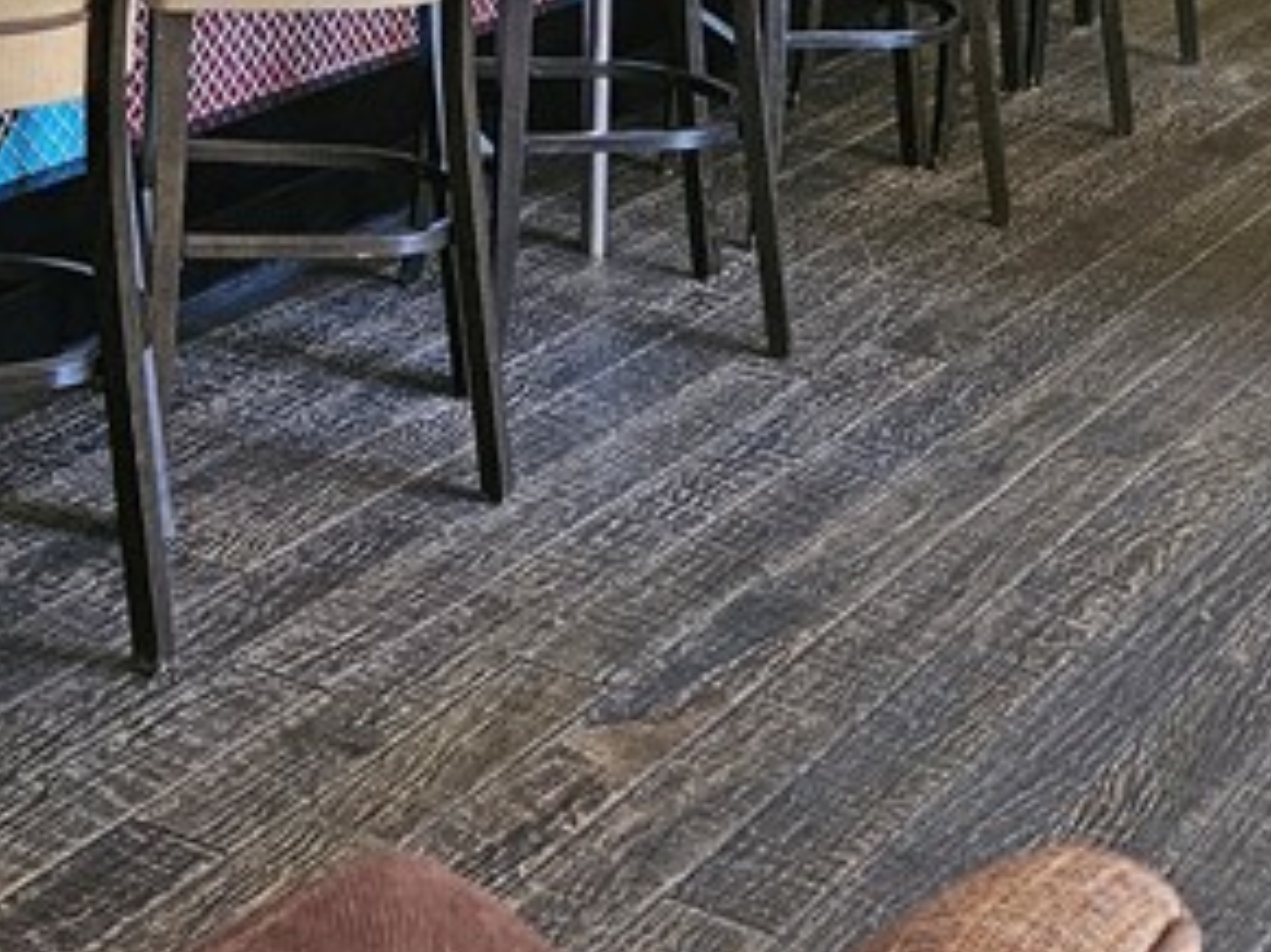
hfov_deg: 24.1
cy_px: -524
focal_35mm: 81
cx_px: 585
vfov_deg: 16.4
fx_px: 2973
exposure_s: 1/120
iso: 1000
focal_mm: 5.4
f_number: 1.8
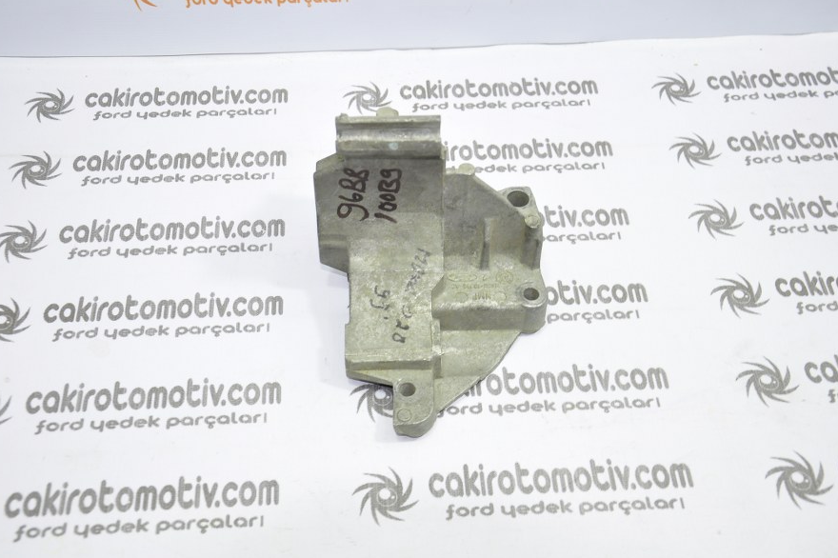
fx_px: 1070
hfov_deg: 42.8
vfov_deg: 29.2
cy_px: 275
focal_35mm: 46
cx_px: 416
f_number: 5.6
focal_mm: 30
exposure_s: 1/15
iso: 200
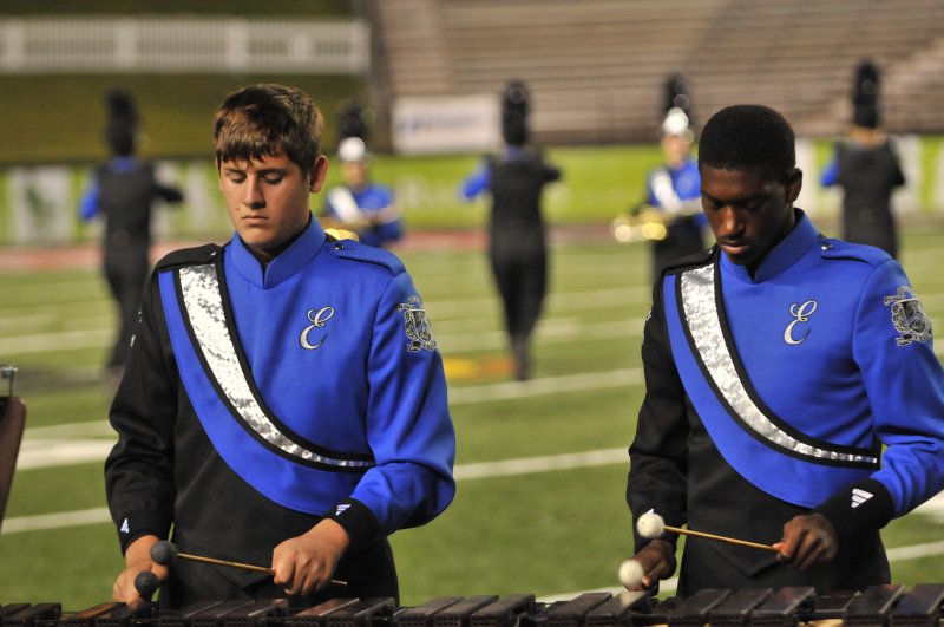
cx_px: 472
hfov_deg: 11.8
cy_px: 314
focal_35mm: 174
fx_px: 4556
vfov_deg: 7.9
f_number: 2.8
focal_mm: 116
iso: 1600
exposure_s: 1/400
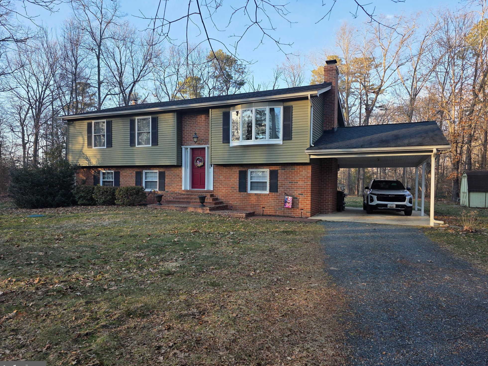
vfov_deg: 56.8
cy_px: 190
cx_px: 239
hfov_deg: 71.6
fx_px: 338
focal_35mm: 24
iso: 32
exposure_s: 1/359
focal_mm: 6.3
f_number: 1.7
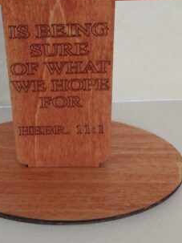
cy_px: -25
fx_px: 463
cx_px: 38
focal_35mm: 66
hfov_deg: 22.0
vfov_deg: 27.0
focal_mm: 4.69
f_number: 1.8
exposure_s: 1/60
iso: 250
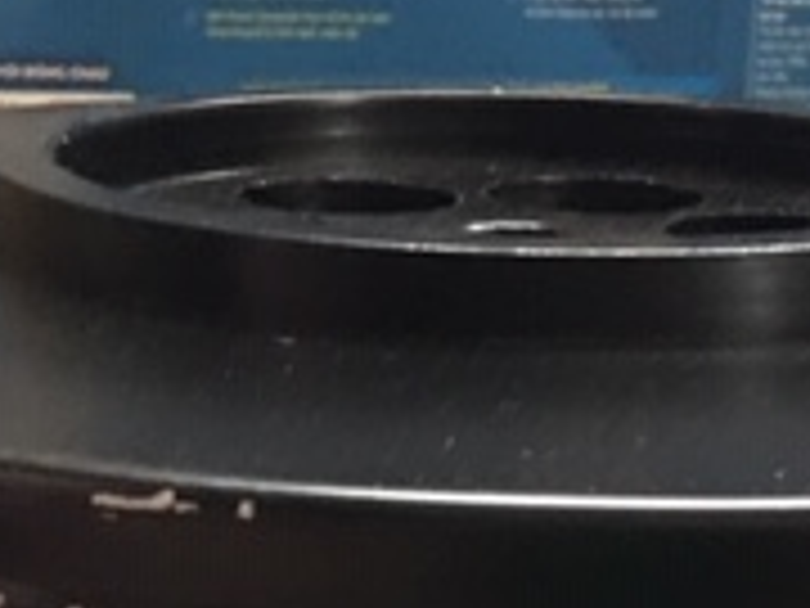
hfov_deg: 19.1
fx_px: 2410
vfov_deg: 13.5
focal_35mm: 103
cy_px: 905
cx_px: 410
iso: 125
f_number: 2.2
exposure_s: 1/4
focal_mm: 4.15
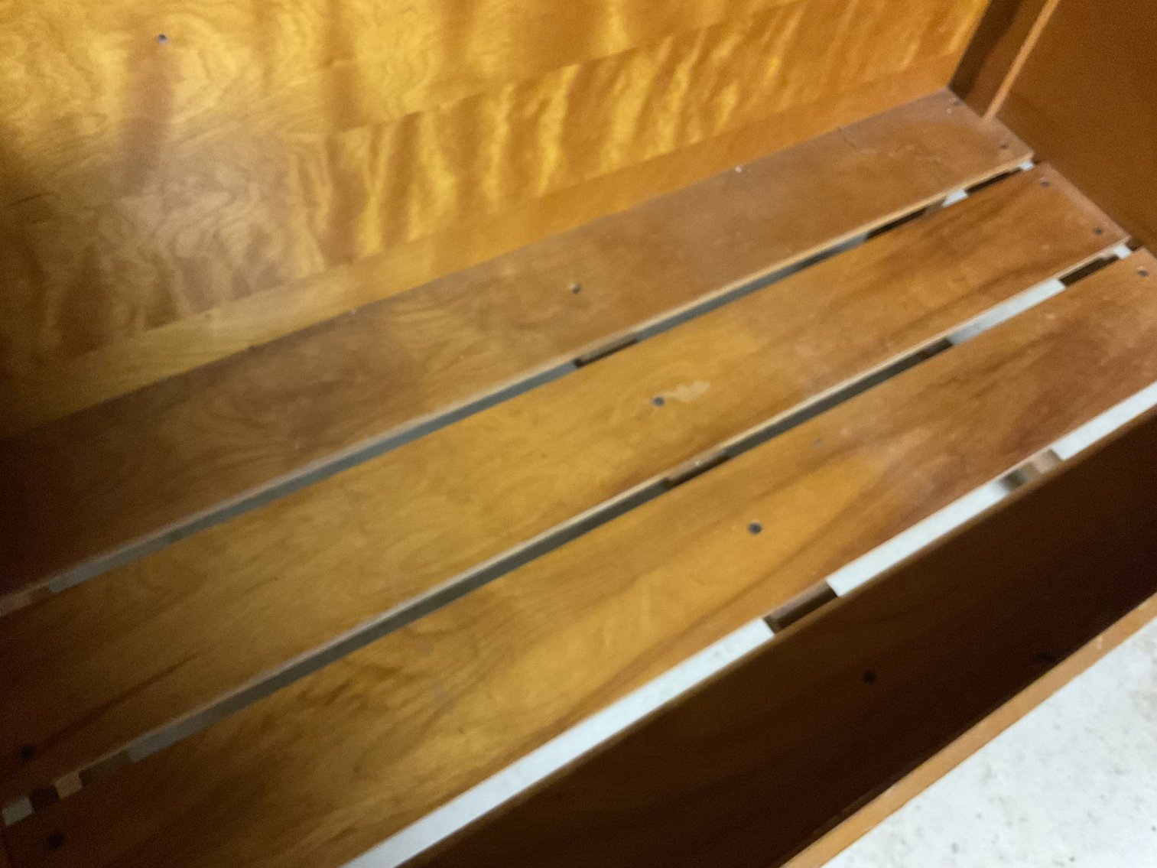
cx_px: 578
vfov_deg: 48.2
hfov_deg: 61.7
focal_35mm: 29
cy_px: 434
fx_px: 969
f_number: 1.8
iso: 500
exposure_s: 1/30
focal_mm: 3
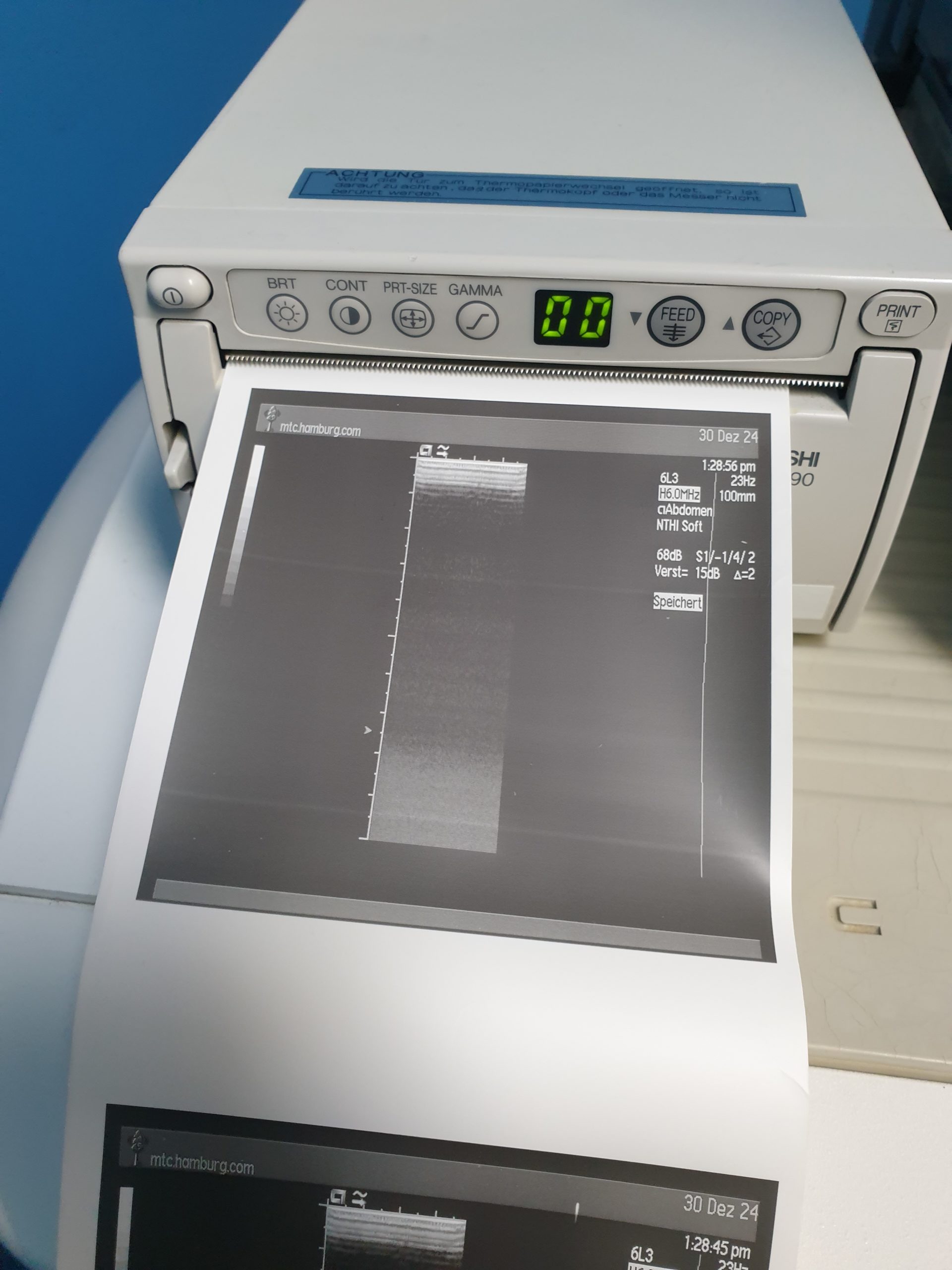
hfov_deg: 53.1
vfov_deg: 67.3
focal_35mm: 26
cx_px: 476
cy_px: 635
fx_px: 953
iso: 200
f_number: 2.4
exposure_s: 1/50
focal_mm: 4.3
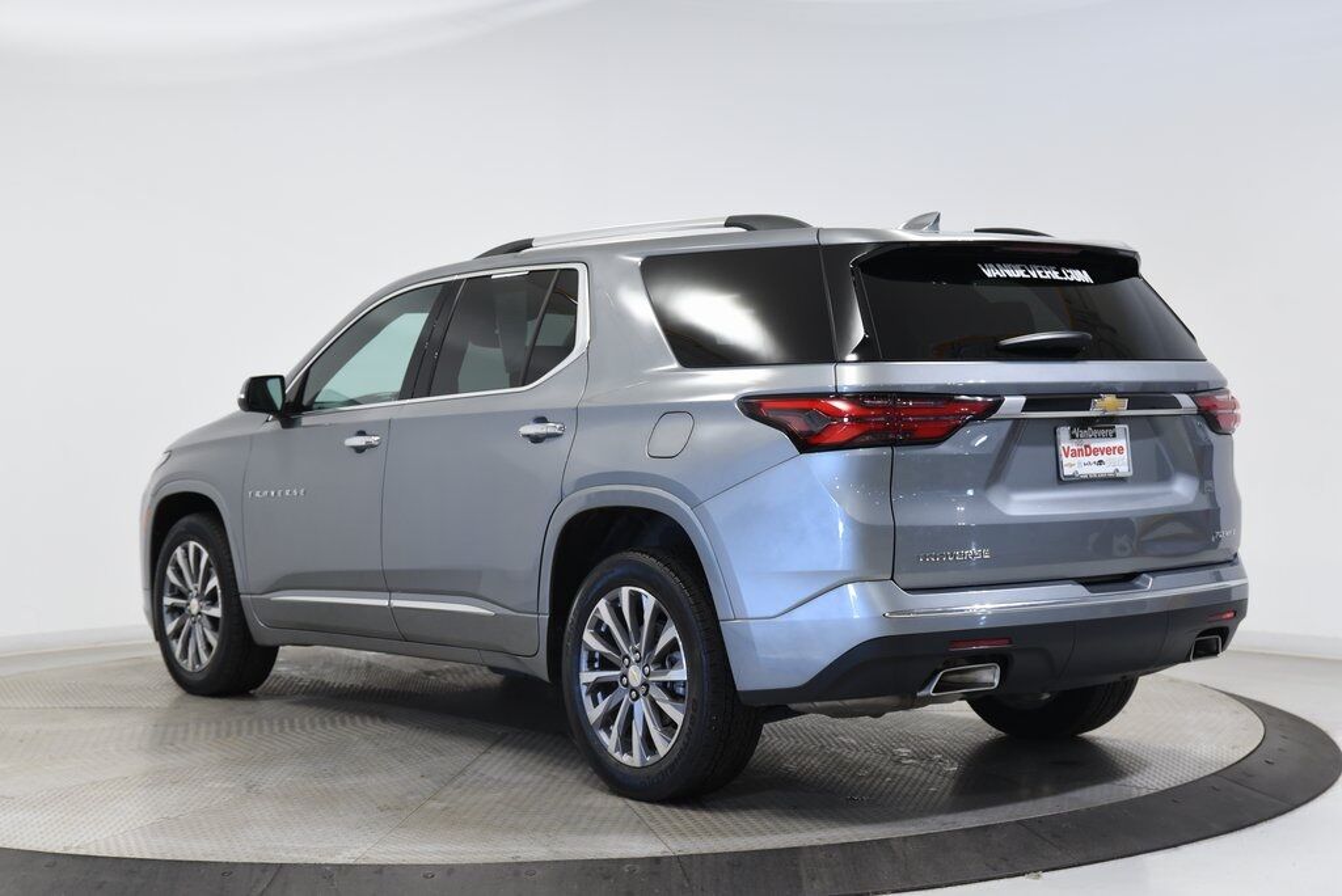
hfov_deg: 34.5
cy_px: 448
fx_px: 2163
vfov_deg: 23.4
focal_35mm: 58
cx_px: 671
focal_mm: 58
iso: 1600
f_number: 4.5
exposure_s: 1/80
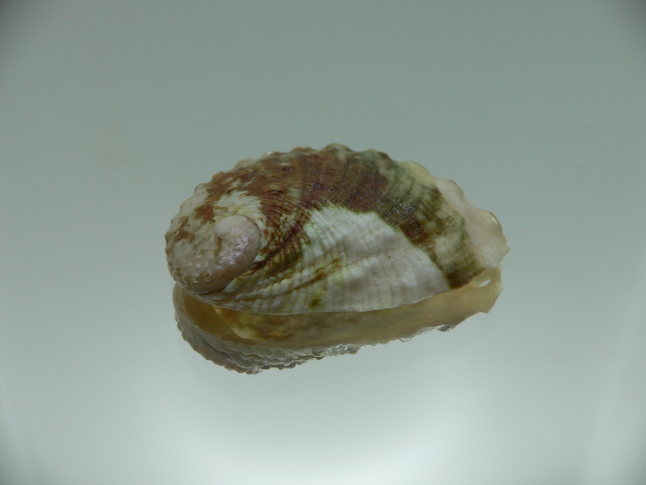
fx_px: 653
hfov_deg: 52.6
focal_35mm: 35
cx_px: 323
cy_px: 242
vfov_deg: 40.7
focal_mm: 4.6
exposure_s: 1/100
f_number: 2.8
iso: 80
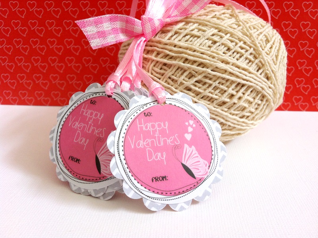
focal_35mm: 35
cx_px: 159
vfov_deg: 40.6
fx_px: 321
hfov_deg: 52.7
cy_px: 119
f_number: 2.8
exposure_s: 1/24
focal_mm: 3.85
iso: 80
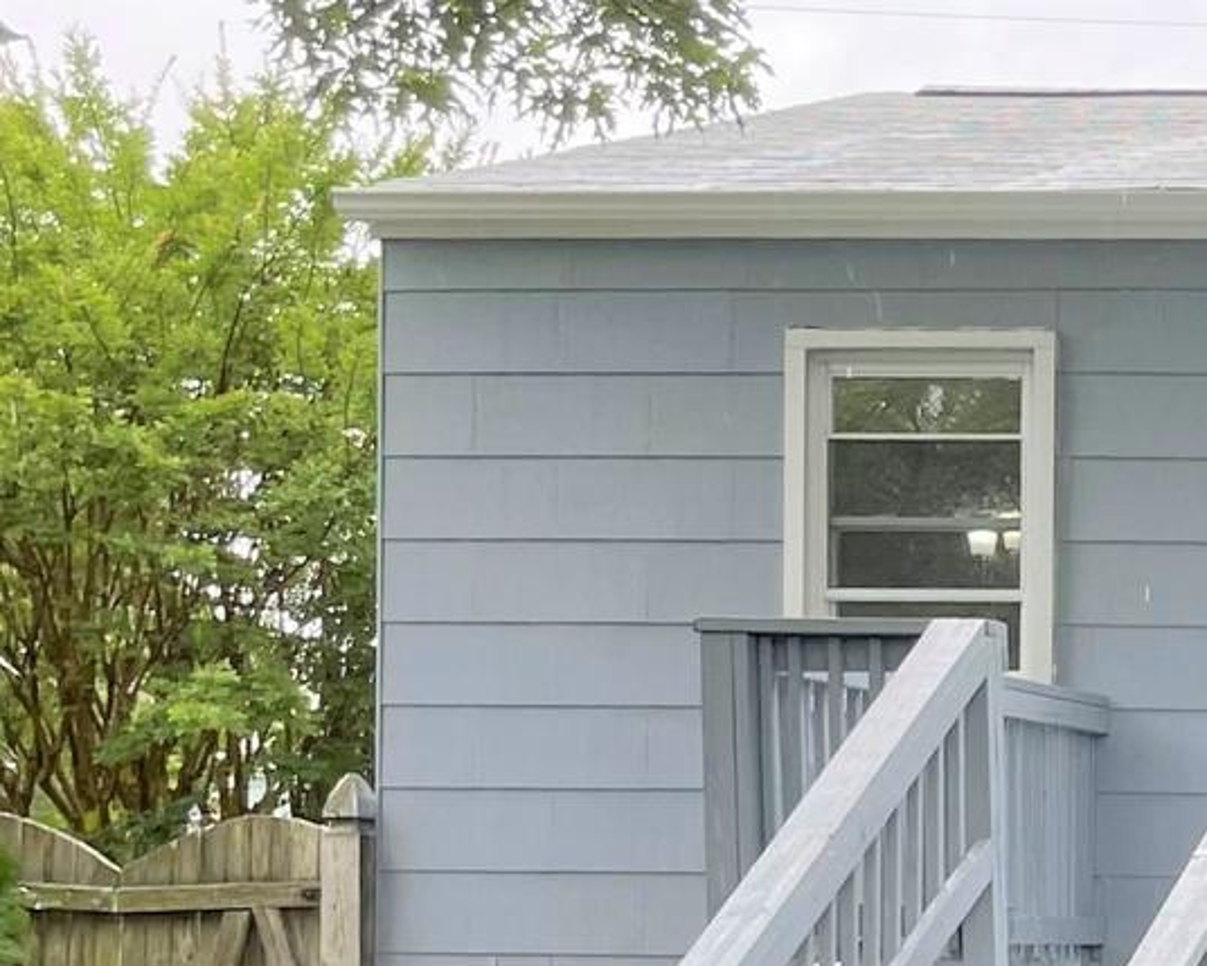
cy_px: 1095
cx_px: 1982
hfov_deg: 17.2
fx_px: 3466
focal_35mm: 97
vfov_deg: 15.4
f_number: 1.6
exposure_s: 1/353
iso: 32
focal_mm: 4.2
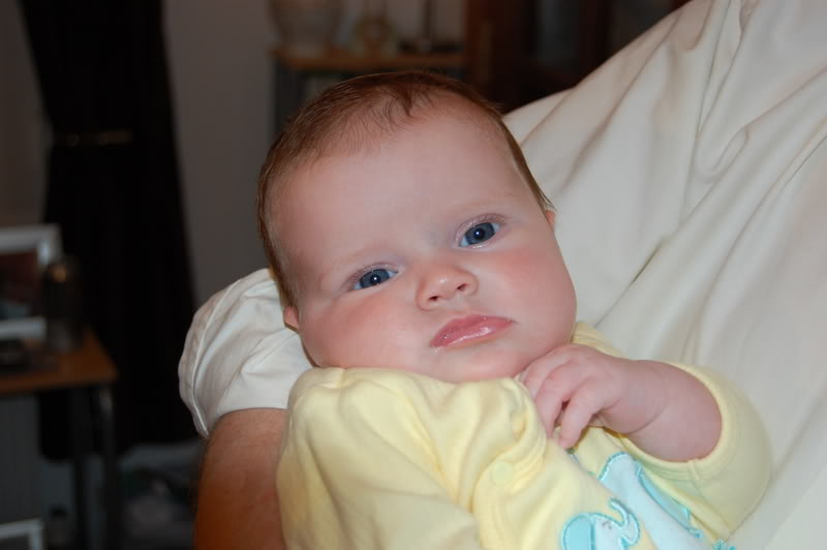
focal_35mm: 60
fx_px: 1377
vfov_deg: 22.6
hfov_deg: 33.4
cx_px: 414
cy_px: 275
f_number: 5
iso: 400
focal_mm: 40
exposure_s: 1/60
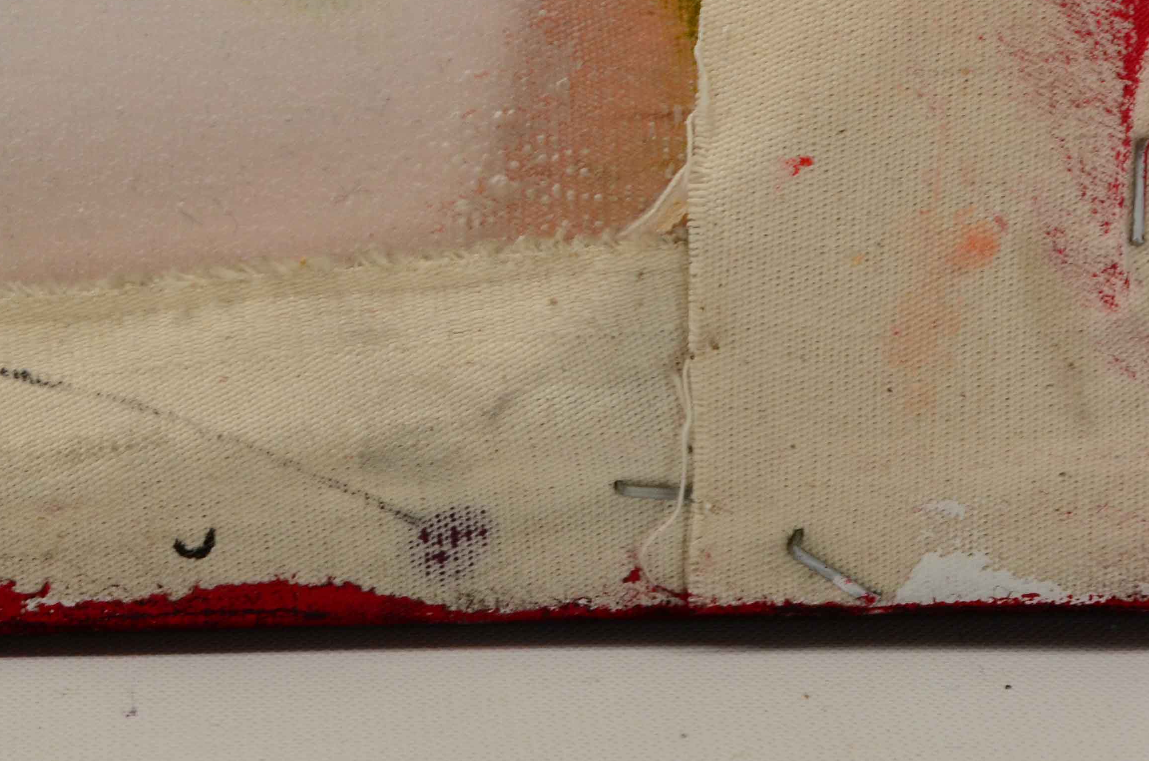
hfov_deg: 6.1
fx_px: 10735
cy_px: 17
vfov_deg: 4.1
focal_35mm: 337
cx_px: 298
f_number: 18
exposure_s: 1/160
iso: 400
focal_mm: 105
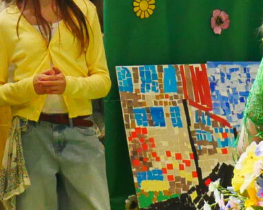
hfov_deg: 6.4
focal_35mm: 301
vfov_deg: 5.1
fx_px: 2341
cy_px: -107
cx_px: 50
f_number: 4.3
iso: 1600
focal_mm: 23
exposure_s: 1/125
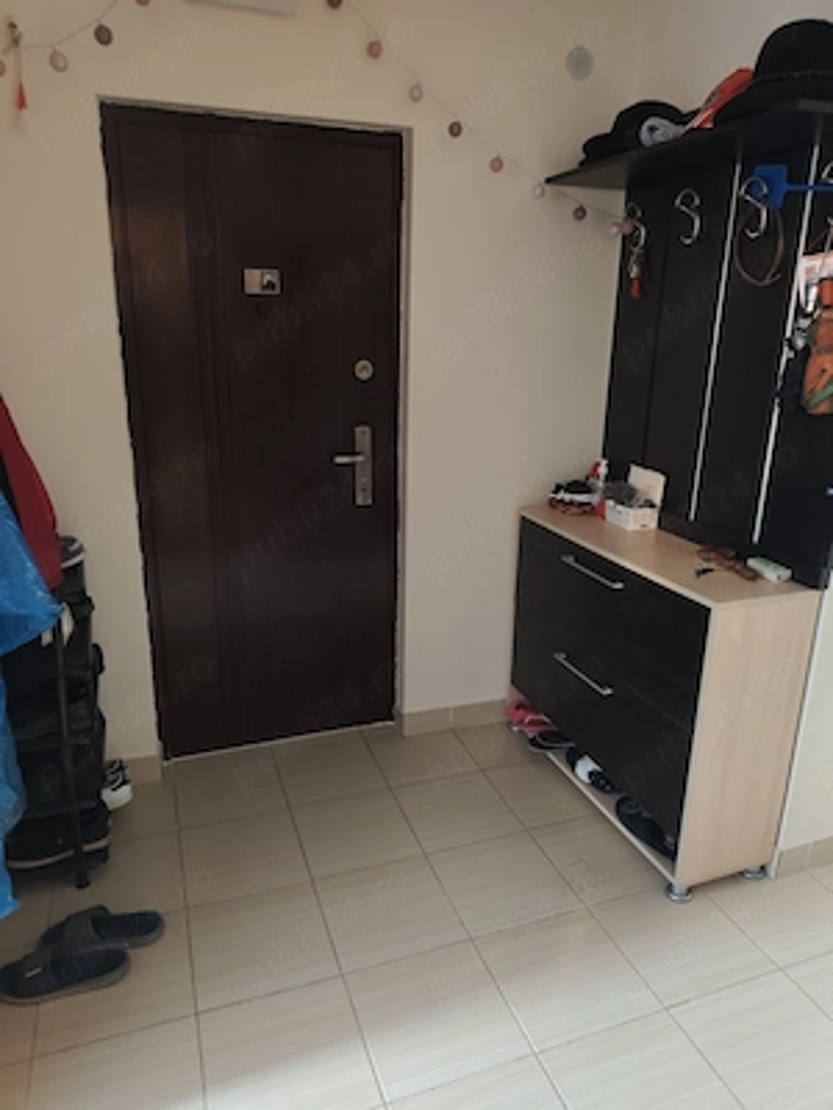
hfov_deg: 58.9
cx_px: 416
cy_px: 555
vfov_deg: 73.9
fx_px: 738
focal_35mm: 23
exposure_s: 1/16.7
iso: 3200
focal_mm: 6.19
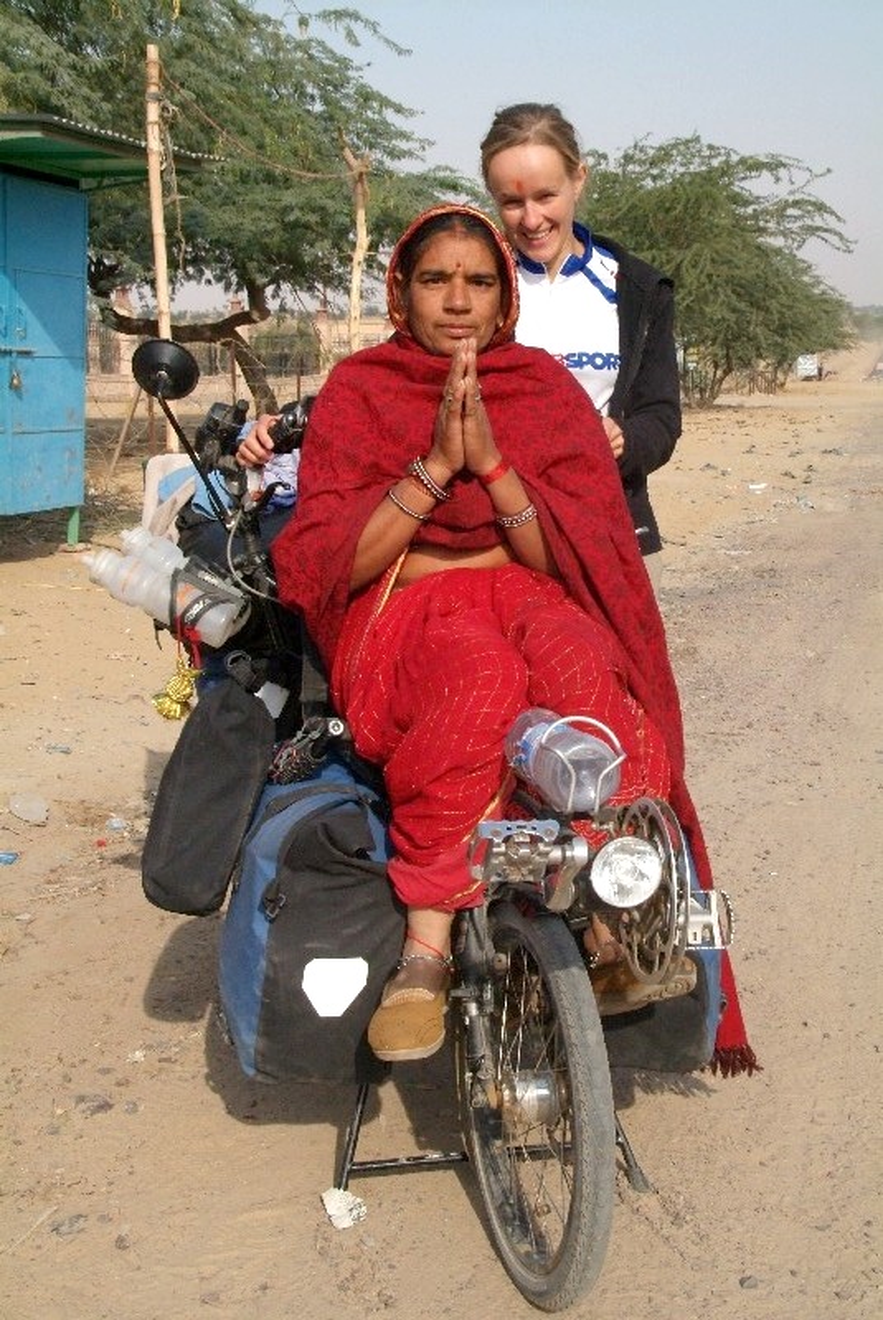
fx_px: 1725
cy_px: 660
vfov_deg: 41.9
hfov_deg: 28.7
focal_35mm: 47
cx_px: 442
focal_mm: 31
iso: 1600
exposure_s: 1/750
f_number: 13
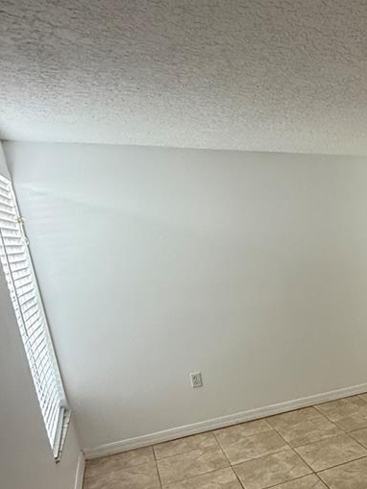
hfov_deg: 36.5
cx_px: 401
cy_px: 361
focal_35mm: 33
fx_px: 466
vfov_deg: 53.1
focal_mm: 2.22
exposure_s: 1/99
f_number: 2.2
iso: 200
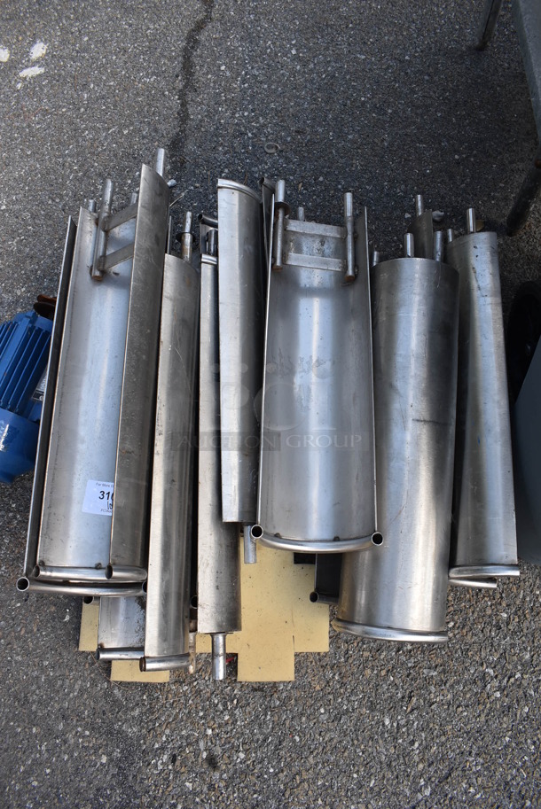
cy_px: 404
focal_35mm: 27
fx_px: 608
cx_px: 270
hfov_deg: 48.0
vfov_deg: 67.3
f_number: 6.3
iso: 200
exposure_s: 1/250
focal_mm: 18
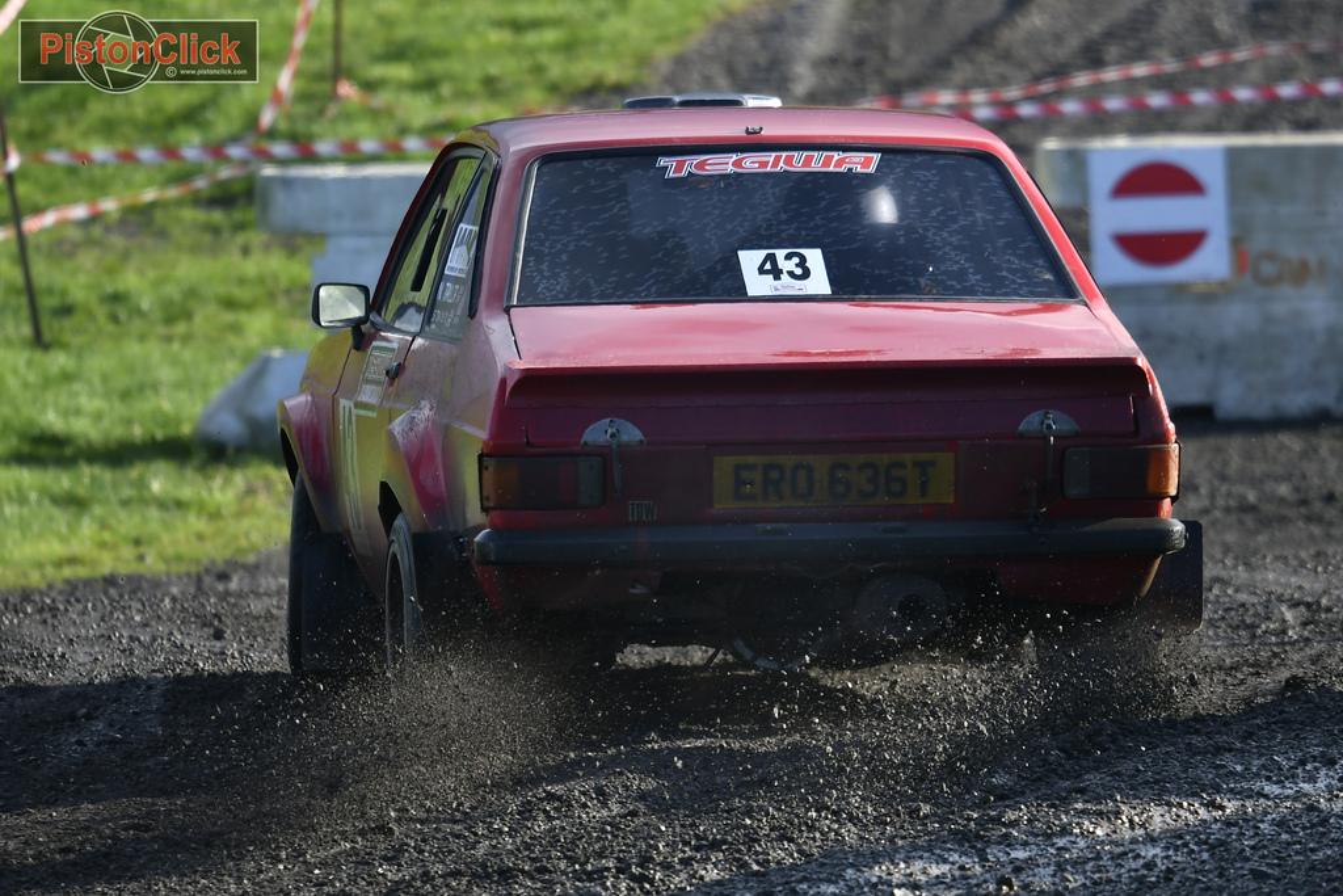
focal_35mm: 450
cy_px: 448
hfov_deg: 4.6
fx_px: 16789
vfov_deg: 3.1
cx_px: 672
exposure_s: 1/640
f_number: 4.5
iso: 110
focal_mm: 300
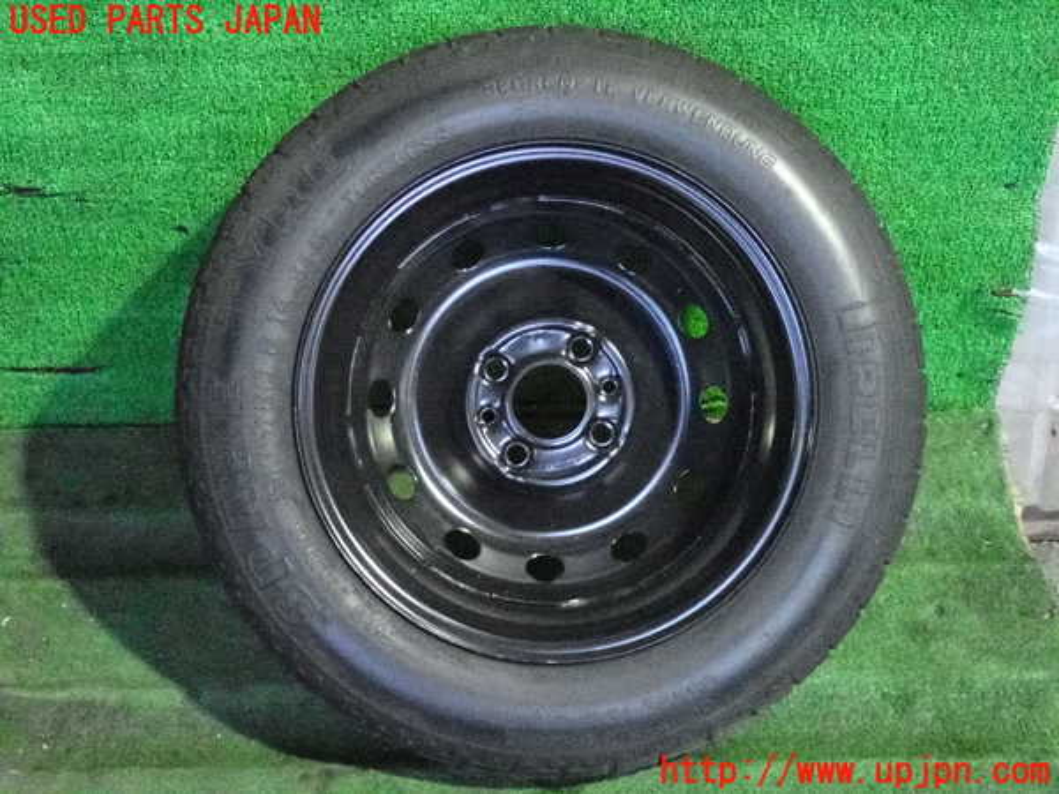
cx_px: 530
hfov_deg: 35.5
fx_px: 1652
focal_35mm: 54
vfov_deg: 27.0
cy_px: 397
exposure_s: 1/125
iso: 8000
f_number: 3.3
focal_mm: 9.65
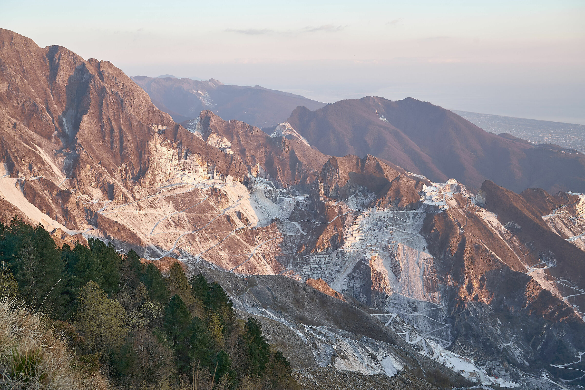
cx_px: 292
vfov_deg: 42.3
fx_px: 504
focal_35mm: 31
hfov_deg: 60.3
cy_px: 195
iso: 100
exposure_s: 1/30
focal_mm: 31
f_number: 8
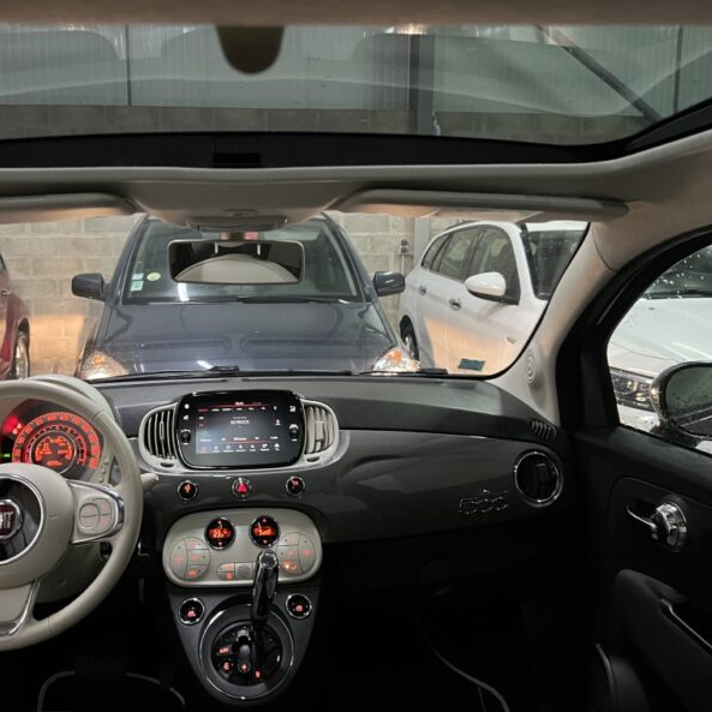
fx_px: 721
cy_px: 353
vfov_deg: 52.5
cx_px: 277
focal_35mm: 31
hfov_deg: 52.1
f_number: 1.5
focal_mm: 5.7
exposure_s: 1/33
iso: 640
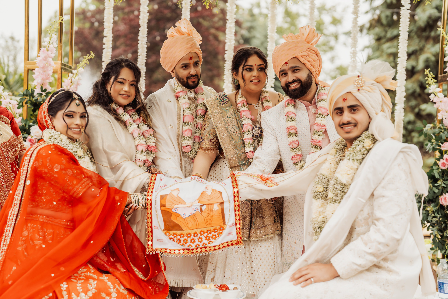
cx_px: 224
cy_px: 150
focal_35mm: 50
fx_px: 622
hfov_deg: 39.6
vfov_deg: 27.0
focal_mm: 50
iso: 100
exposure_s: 1/1000
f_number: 2
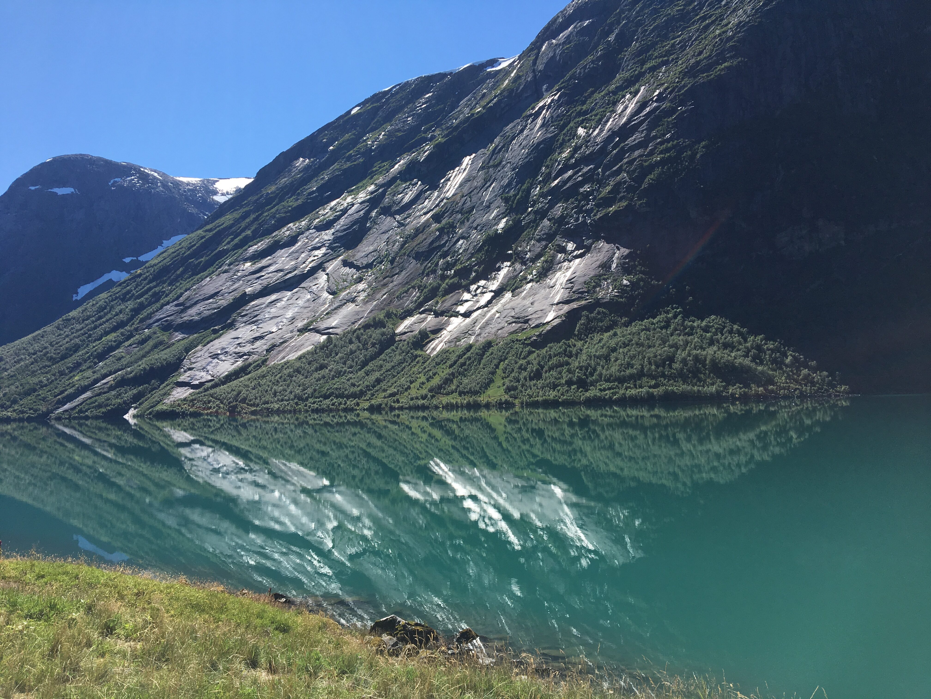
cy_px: 350
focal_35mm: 29
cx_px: 466
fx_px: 780
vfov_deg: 48.2
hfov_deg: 61.7
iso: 25
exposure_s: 1/1709
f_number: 2.2
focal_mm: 4.15
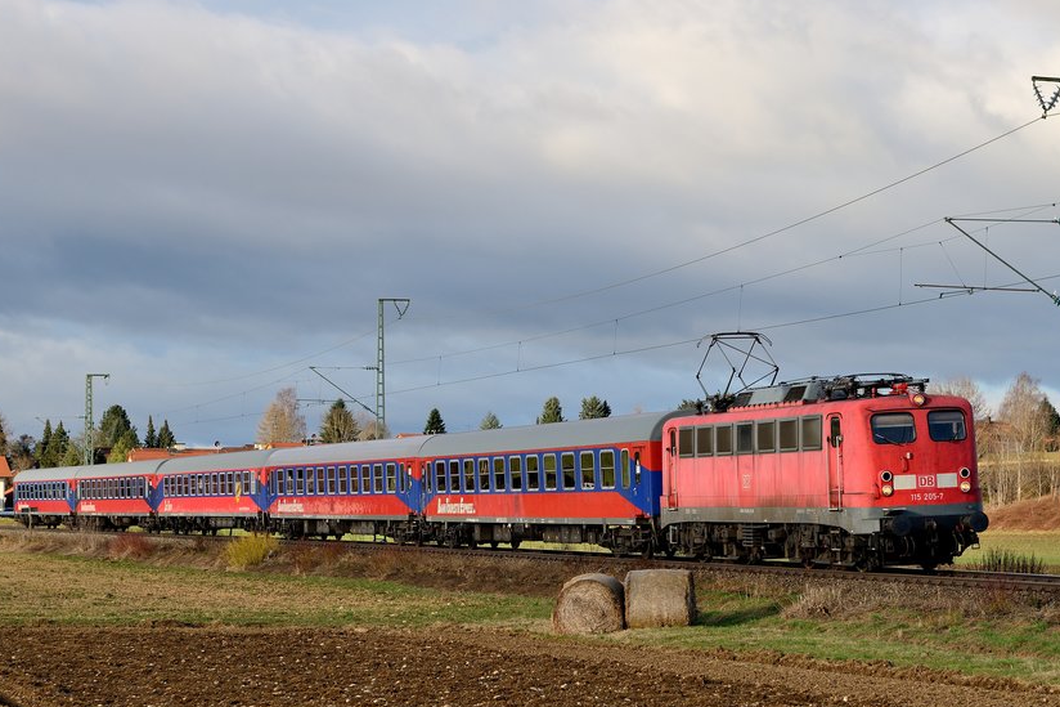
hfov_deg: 20.0
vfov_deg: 13.4
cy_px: 474
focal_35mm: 102
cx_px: 569
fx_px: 3003
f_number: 4.5
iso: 200
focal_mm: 70
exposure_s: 1/1250
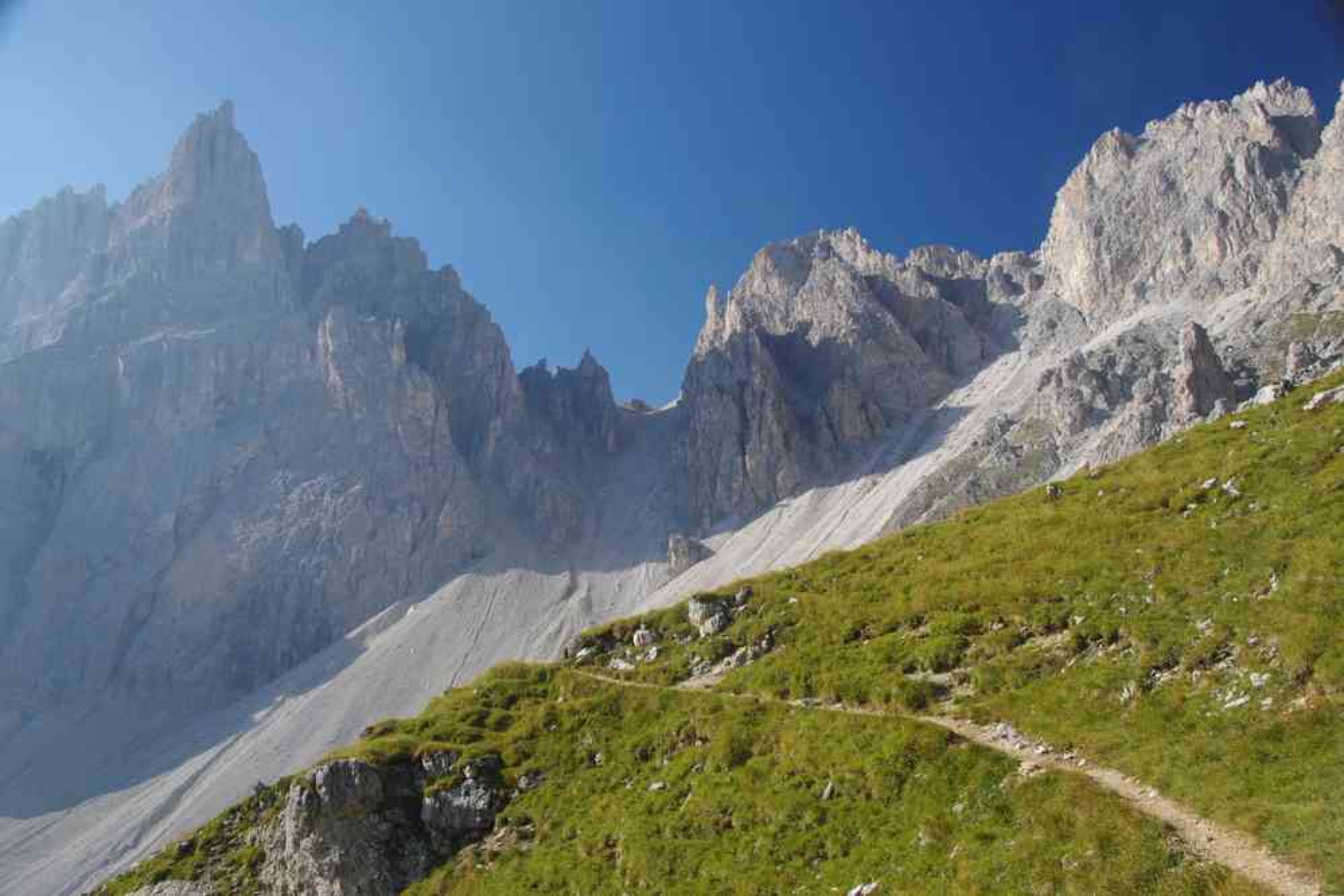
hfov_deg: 57.2
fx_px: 1232
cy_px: 448
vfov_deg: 40.0
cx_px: 672
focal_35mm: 33
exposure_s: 1/60
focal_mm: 21.9
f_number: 11
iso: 200
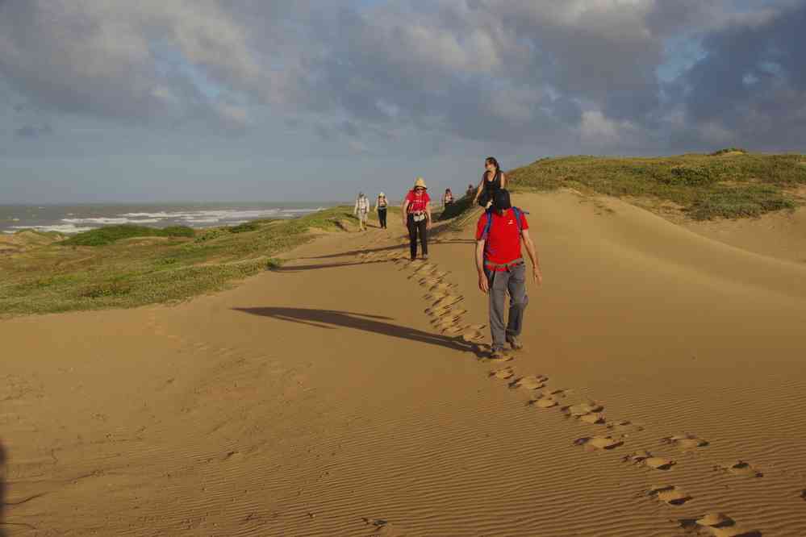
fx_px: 1097
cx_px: 403
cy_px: 268
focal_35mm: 49
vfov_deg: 27.5
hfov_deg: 40.3
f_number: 11
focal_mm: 32.5
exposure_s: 1/100
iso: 200
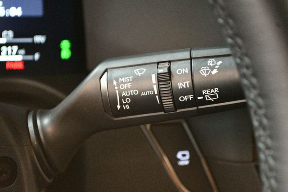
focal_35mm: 78
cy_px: 96
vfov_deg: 17.5
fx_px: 624
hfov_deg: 26.0
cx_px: 144
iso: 12800
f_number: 5.6
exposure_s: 1/25
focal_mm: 52
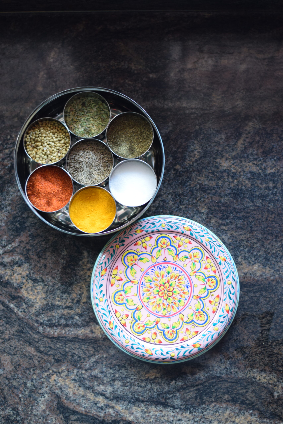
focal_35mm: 75
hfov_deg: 18.2
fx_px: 884
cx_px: 142
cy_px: 212
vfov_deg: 27.0
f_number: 2
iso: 800
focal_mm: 50
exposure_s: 1/60
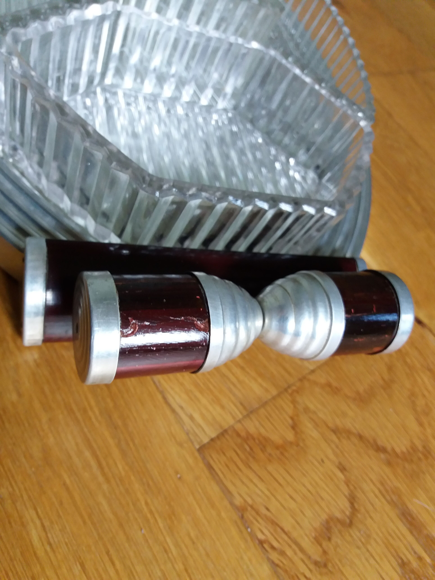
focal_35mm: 28
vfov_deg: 63.4
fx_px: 469
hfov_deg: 49.7
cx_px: 218
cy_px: 290
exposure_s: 1/20
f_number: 1.9
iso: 160
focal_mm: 3.7
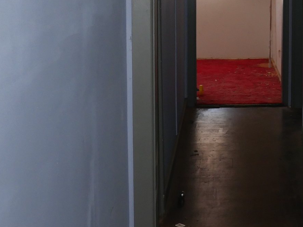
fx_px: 639
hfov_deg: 25.7
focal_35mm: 73
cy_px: -3
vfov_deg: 19.6
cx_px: 283
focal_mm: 14
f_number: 3.5
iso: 800
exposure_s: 1/125
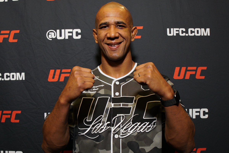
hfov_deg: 73.7
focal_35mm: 24
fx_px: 153
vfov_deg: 53.1
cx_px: 114
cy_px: 76
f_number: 3.5
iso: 500
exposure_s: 1/60
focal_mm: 16
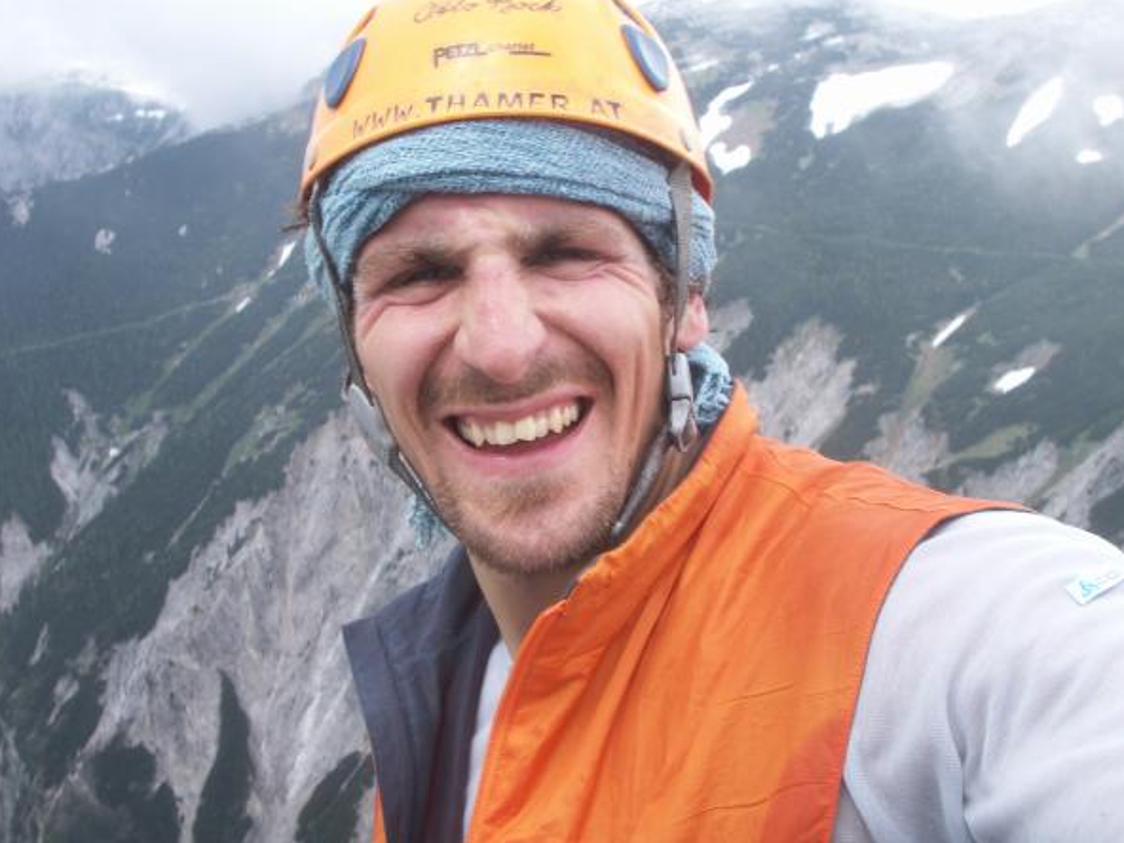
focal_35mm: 40
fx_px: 1299
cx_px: 535
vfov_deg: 36.0
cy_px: 406
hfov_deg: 46.8
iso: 50
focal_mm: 7.7
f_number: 7.1
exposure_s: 1/80
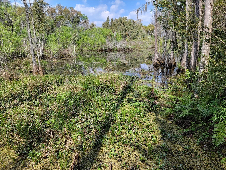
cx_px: 113
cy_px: 85
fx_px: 157
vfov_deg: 56.8
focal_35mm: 24
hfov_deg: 71.6
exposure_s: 1/483
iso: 16
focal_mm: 6.7
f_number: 1.8
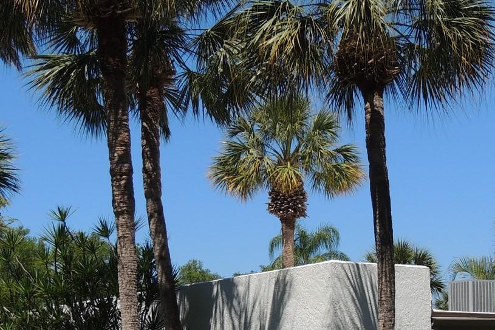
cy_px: 245
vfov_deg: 14.2
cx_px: 355
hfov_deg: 21.1
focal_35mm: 96
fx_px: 1320
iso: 100
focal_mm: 8.3
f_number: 3.5
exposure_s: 1/1250
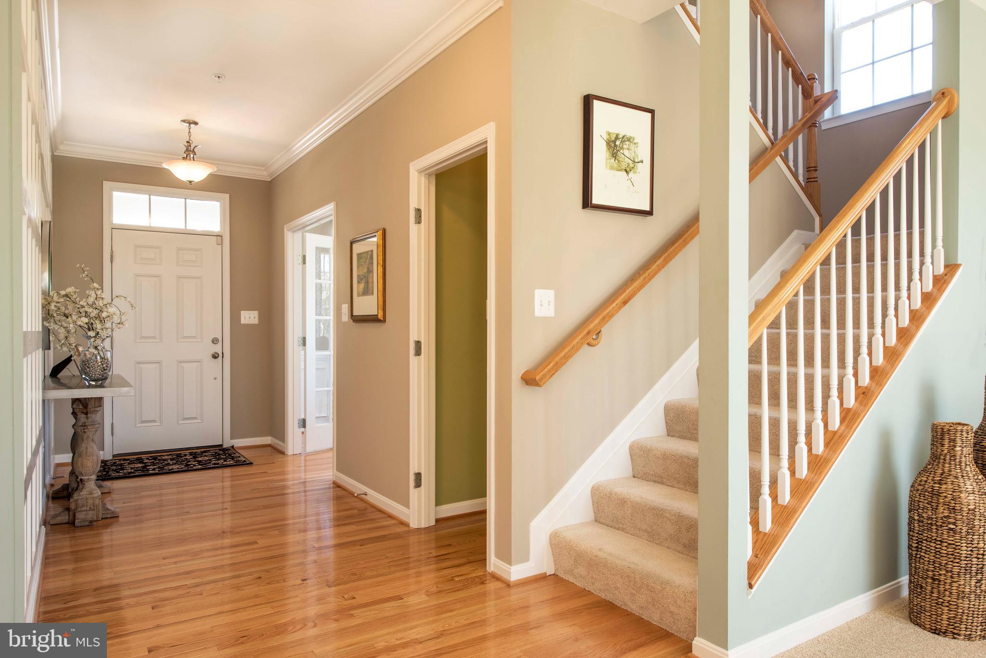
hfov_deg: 73.7
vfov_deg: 53.2
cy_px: 329
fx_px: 658
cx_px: 493
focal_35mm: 24
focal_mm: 24
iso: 200
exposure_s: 1/5
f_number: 13
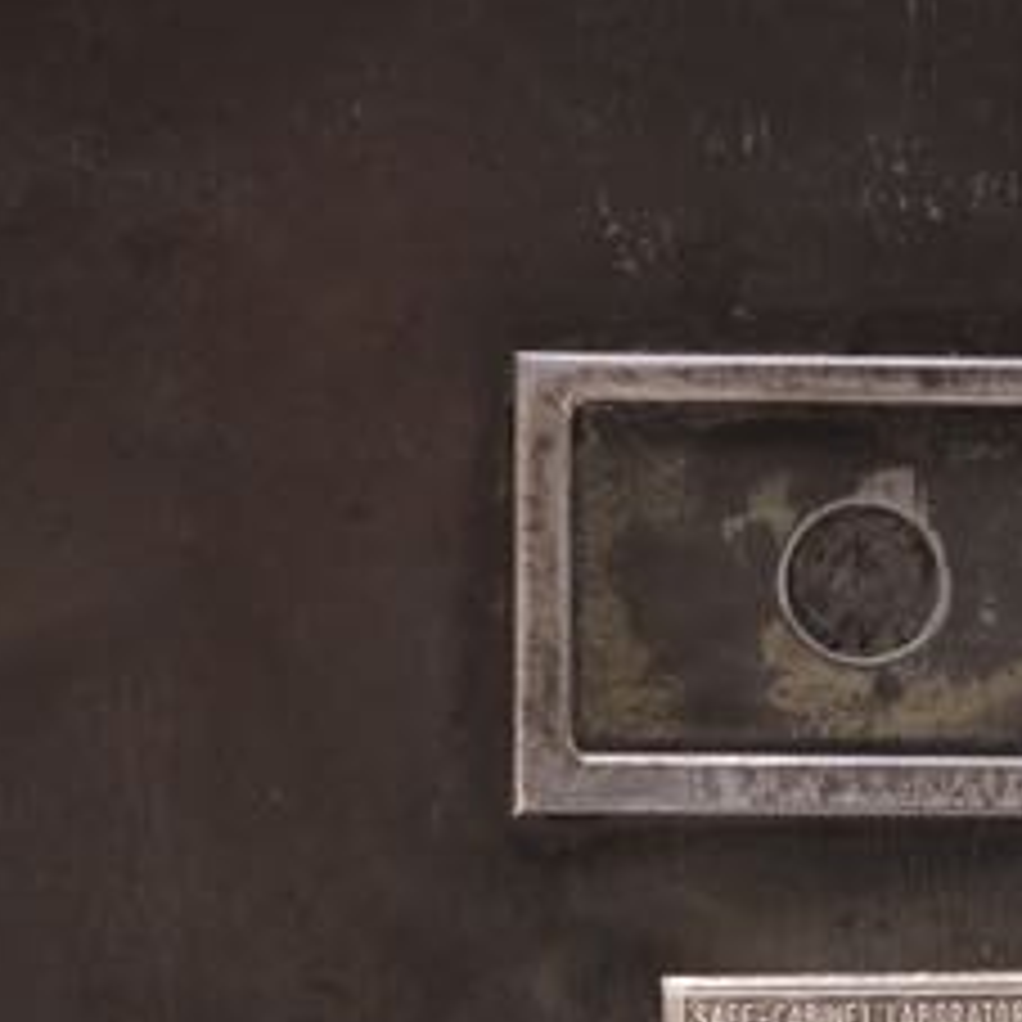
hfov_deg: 14.6
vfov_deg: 14.5
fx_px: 3975
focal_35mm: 119
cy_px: 909
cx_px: 720
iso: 2500
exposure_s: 1/125
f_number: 3.6
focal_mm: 35
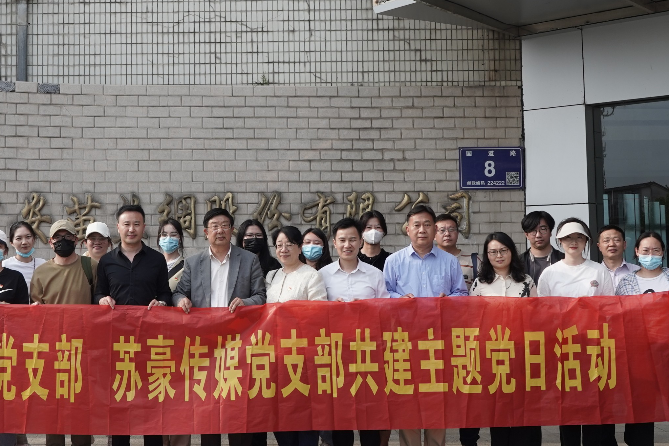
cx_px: 243
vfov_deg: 25.5
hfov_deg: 37.3
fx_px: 985
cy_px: 185
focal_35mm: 53
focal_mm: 24
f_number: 10
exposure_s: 1/200
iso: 250
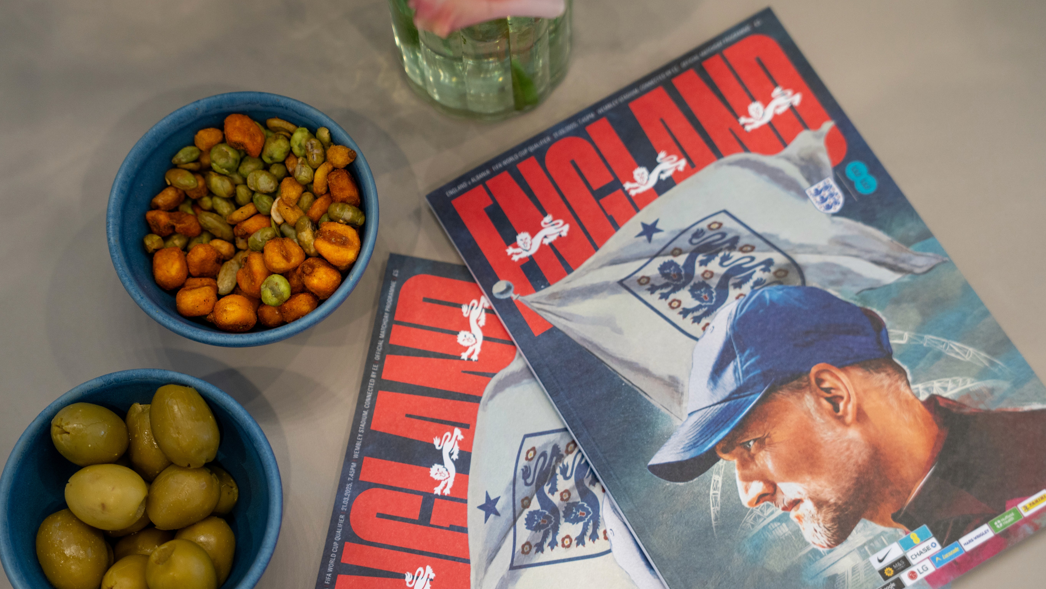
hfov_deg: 31.9
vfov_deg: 18.2
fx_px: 1831
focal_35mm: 66
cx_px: 516
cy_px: 338
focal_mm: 57
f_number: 3.2
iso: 1000
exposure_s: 1/160
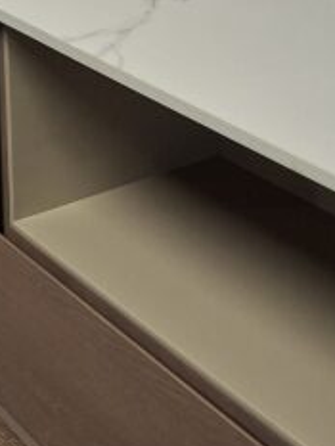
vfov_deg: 24.7
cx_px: 40
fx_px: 1018
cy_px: 197
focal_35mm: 79
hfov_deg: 18.4
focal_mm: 5.54
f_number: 1.8
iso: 250
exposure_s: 1/100
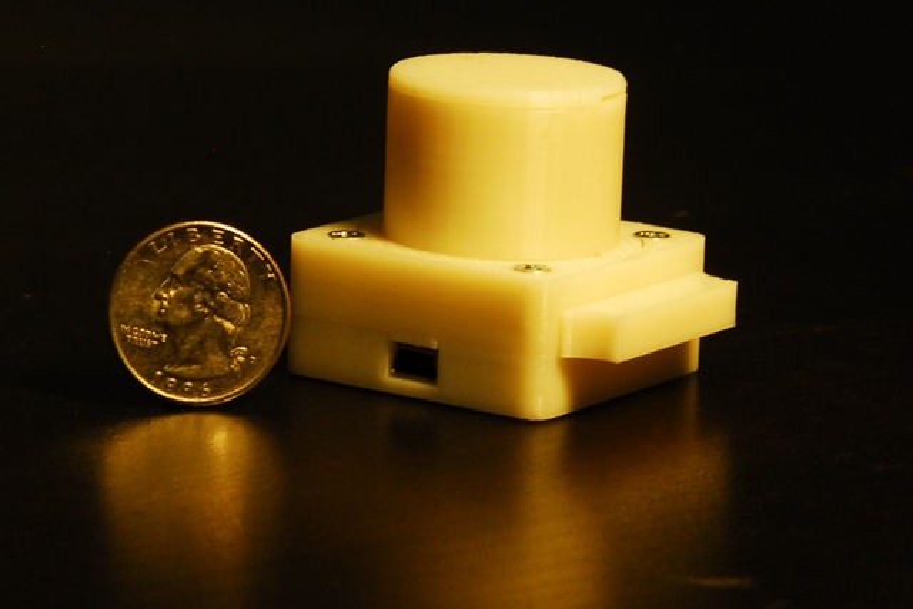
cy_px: 304
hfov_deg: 19.5
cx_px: 456
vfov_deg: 13.0
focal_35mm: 105
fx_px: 2663
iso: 500
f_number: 11
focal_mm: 70
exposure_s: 1/15
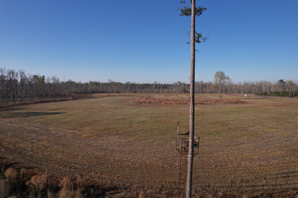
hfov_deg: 78.6
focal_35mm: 22
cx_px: 149
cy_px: 99
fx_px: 182
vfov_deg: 57.2
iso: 110
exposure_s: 1/2000
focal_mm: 8.38
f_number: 2.8
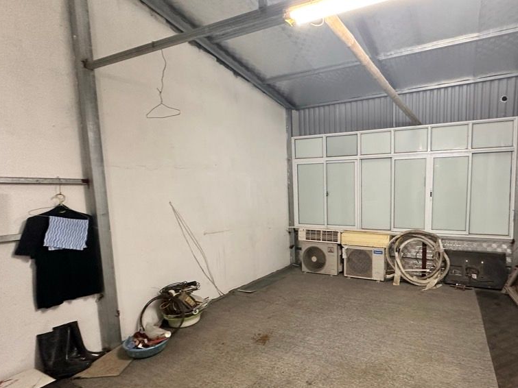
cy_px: 219
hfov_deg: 82.5
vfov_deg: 68.4
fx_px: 284
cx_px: 333
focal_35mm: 19
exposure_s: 1/50
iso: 320
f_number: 2.2
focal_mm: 2.22
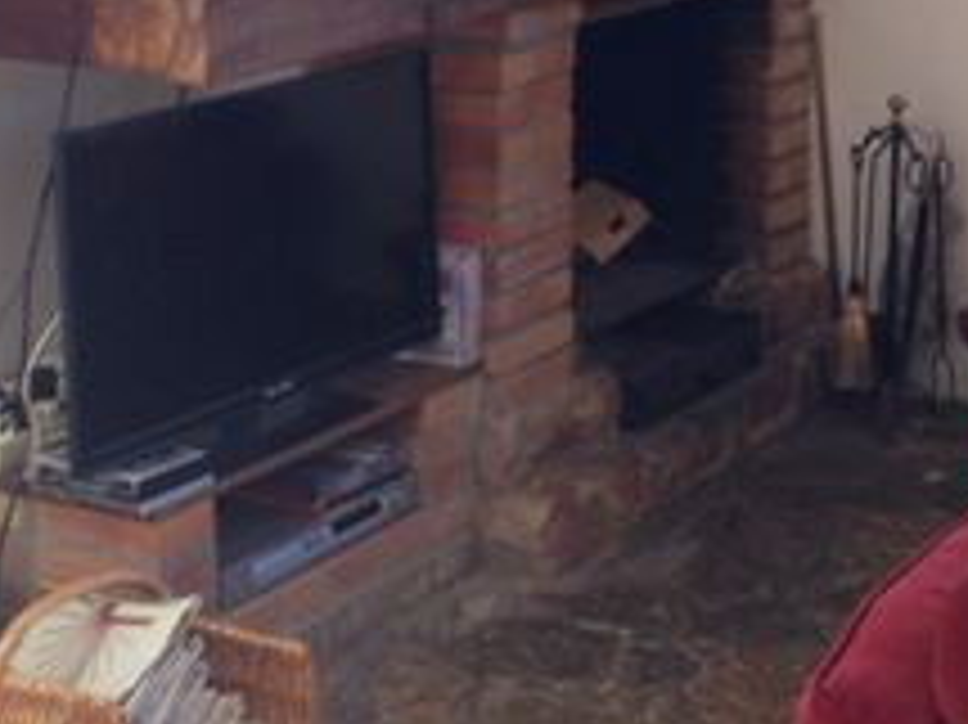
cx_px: 725
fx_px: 2571
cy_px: 58
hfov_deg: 21.1
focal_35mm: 92
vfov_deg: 15.8
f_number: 2.4
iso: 64
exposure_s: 1/20
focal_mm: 4.12
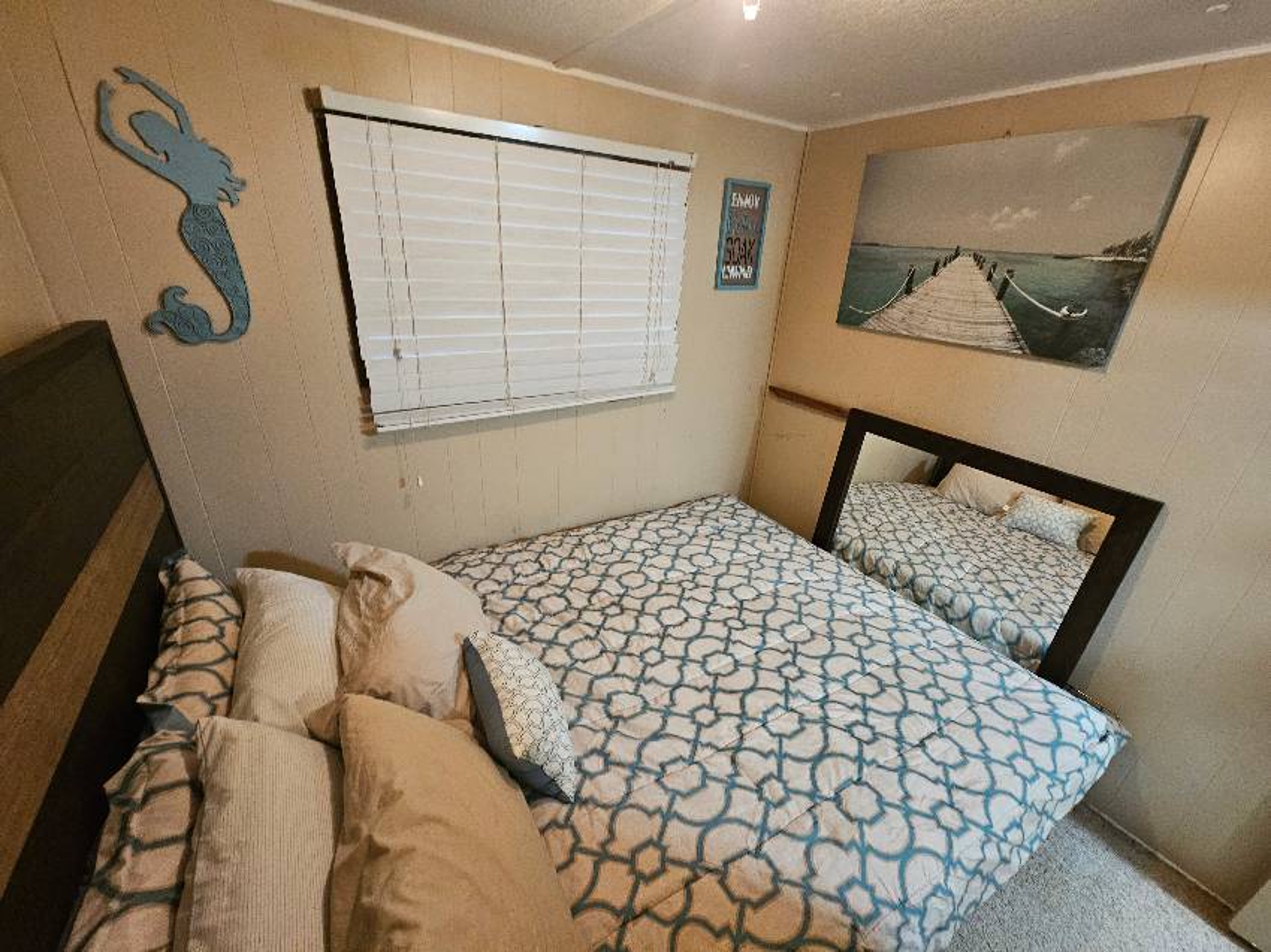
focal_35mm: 13
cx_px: 636
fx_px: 477
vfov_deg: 89.9
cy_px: 476
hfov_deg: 106.2
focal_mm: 2.2
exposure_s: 1/30
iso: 500
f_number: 2.2
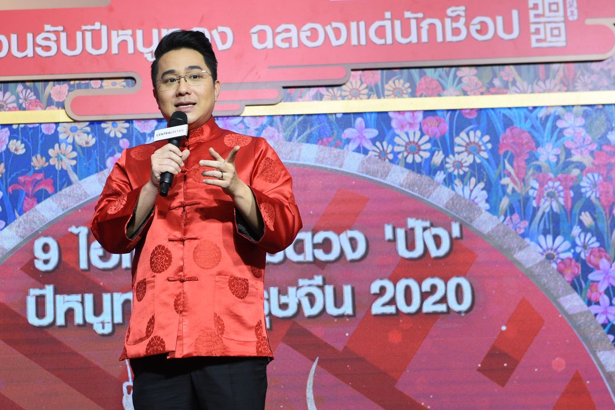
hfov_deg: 19.4
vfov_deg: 13.0
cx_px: 193
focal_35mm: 105
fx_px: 1794
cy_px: 198
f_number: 5
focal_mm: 70
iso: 1600
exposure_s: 1/200
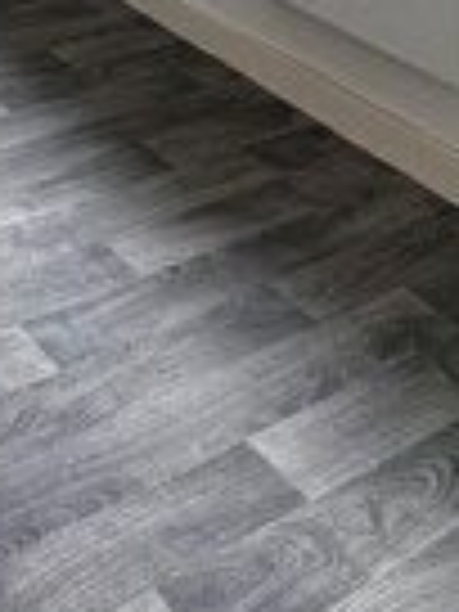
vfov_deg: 24.6
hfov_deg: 21.8
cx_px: -256
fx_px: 955
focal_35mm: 54
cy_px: -371
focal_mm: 2.22
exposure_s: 1/100
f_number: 2.2
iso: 100
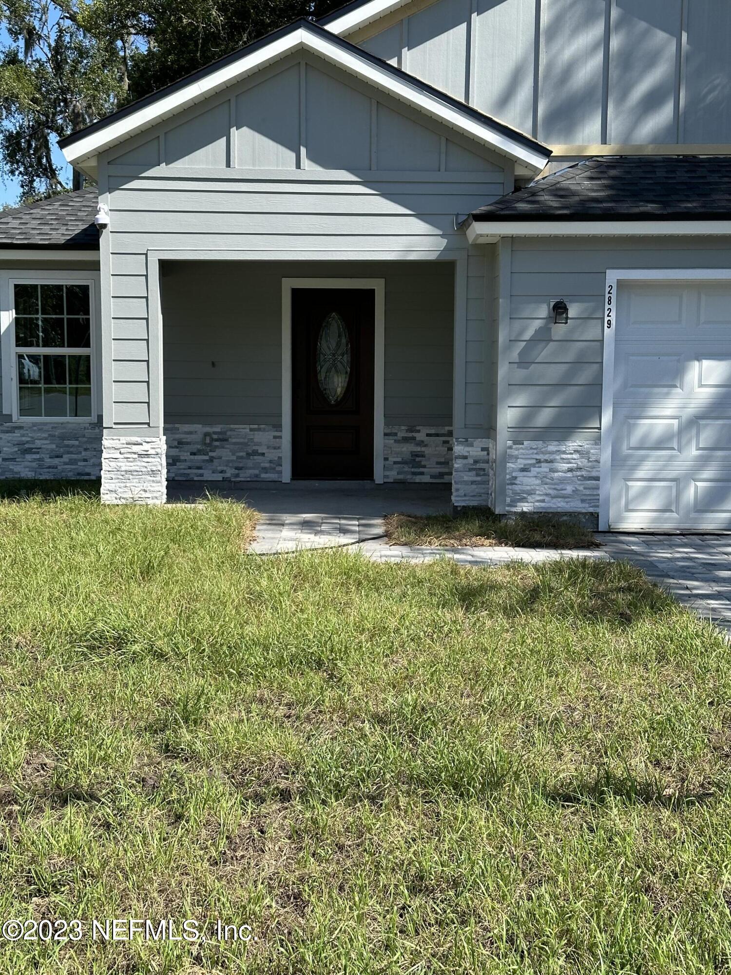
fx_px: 1352
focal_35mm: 48
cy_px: 488
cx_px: 366
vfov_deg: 39.7
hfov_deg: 30.3
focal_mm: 6.86
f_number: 1.78
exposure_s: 1/2410
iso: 64
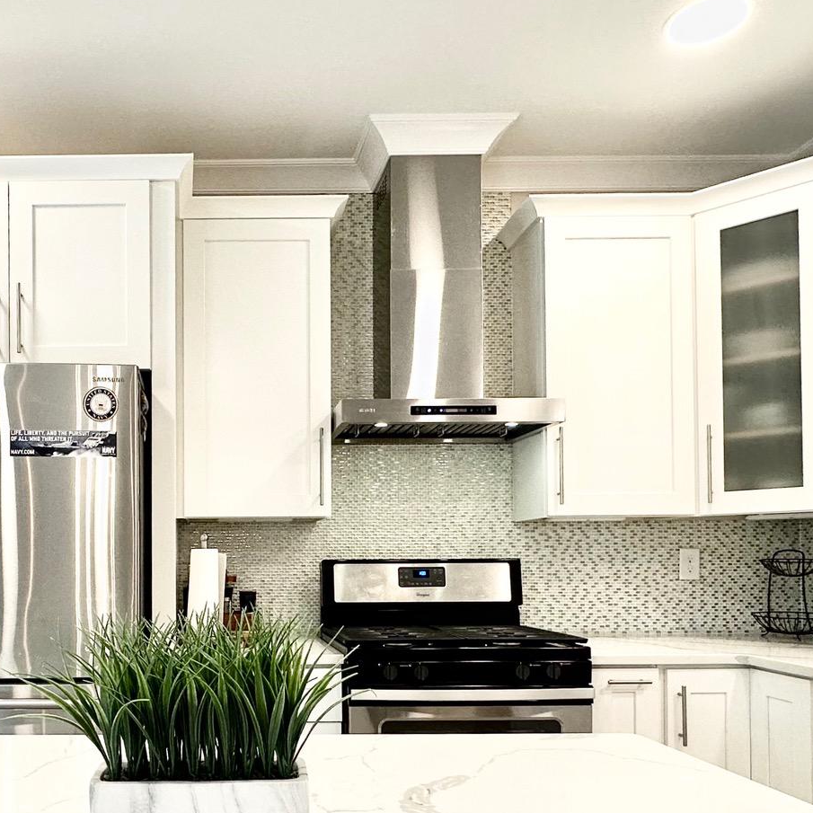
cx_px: 205
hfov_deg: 54.7
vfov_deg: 54.0
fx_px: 744
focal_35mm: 28
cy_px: 632
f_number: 2.2
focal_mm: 2.22
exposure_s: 1/120
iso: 160
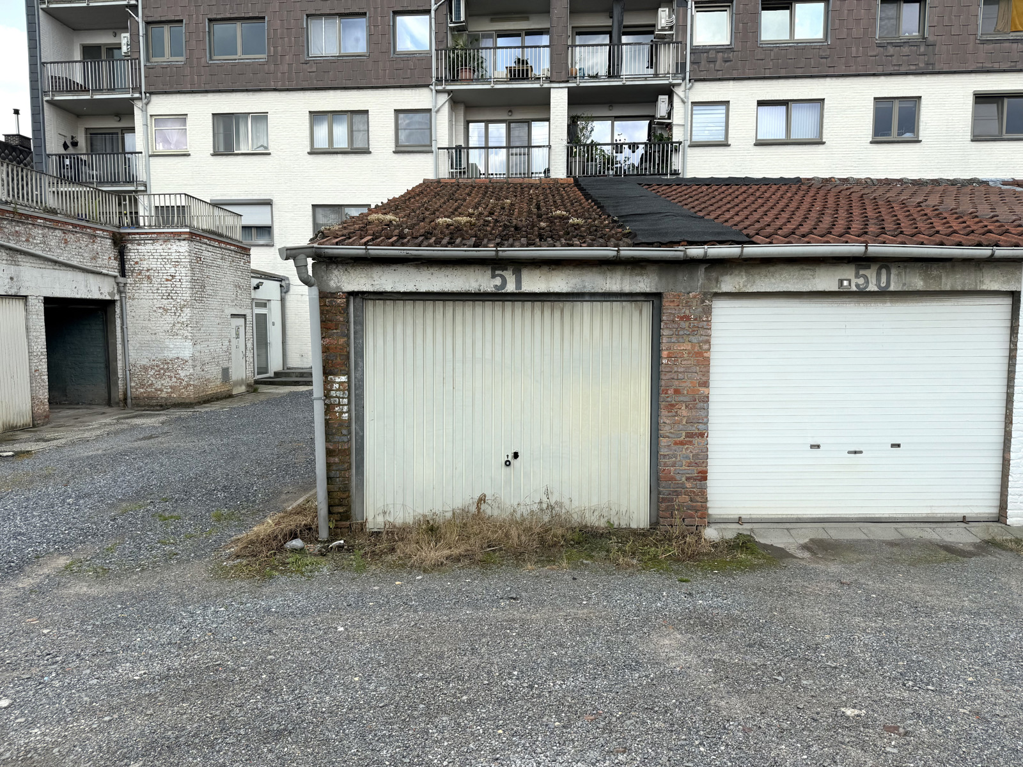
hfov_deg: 71.6
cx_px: 512
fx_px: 709
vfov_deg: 56.8
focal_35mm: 24
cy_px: 384
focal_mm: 6.76
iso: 80
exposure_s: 1/2105
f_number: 1.78
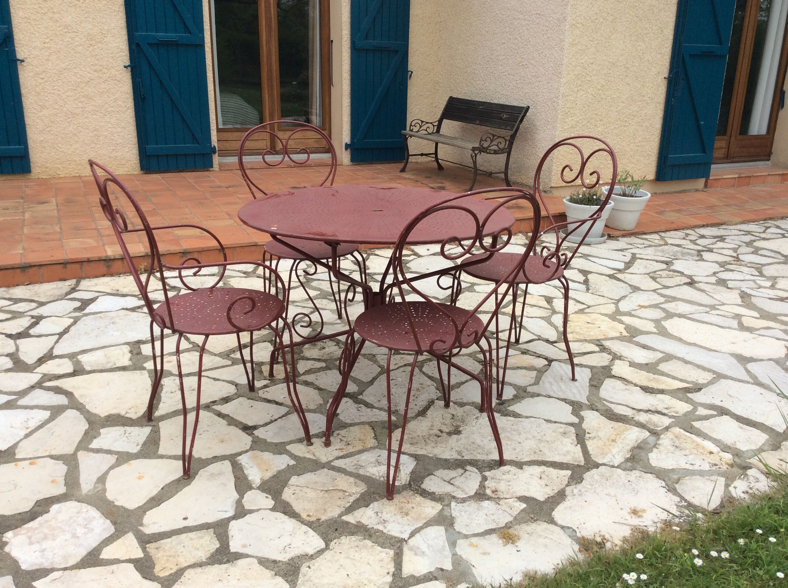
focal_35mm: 32
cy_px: 294
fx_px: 727
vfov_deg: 44.1
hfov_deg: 56.9
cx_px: 394
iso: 32
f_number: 2.4
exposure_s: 1/635
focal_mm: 3.3
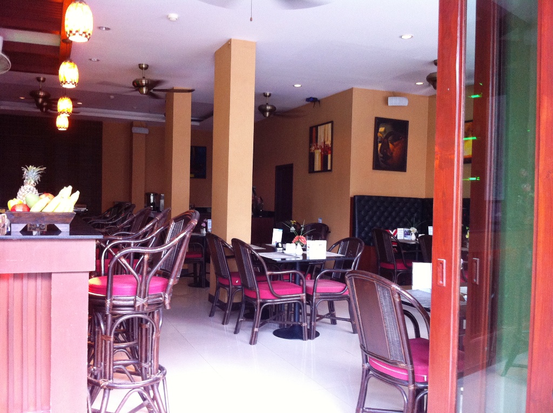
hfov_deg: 52.7
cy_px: 206
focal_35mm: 35
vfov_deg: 40.6
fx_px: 558
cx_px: 276
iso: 160
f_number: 2.8
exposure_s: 1/15
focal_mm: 3.85
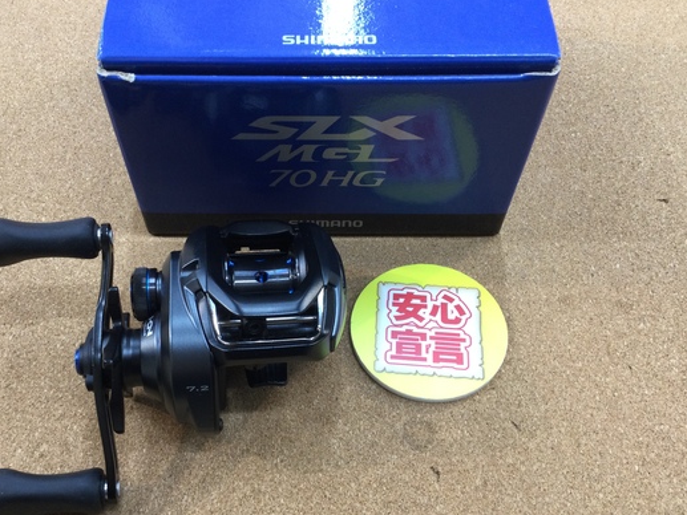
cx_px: 314
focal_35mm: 36
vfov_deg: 39.6
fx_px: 715
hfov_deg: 51.3
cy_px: 292
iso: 64
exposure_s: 1/30
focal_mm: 3.3
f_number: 2.4
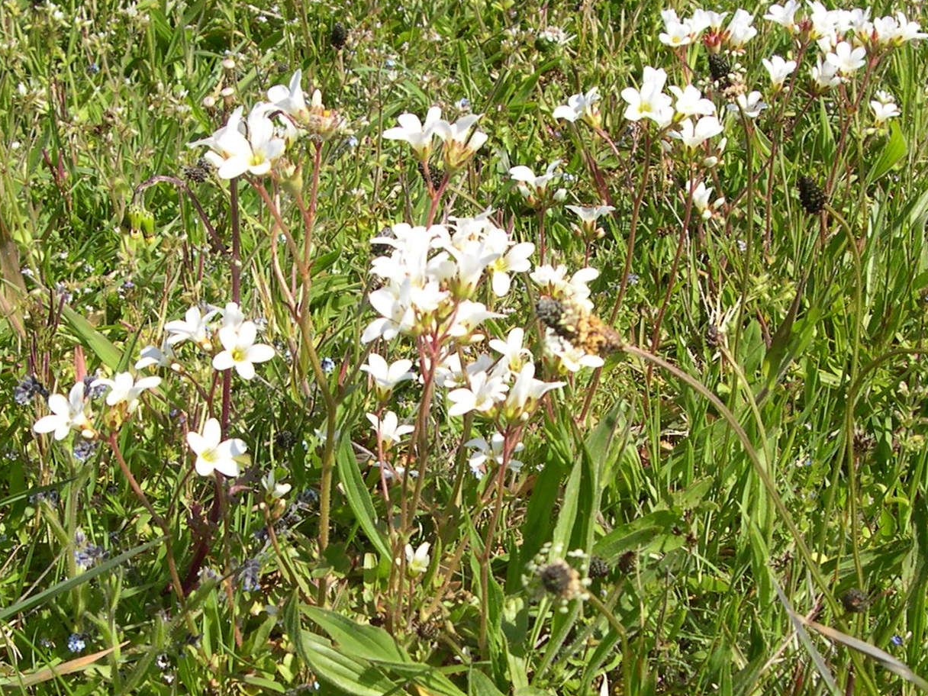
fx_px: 1340
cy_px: 318
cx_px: 518
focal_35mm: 50
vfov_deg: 29.1
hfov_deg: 38.1
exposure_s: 1/143
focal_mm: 8
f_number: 7.6
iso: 100
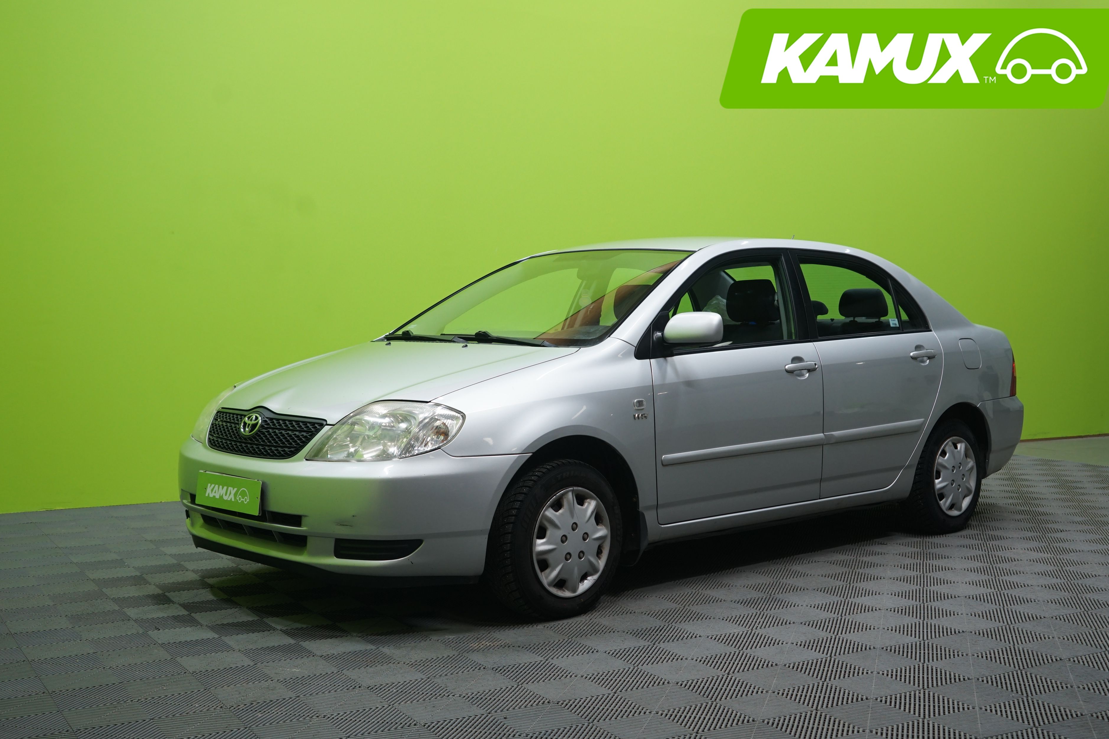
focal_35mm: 41
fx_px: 1263
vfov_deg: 32.6
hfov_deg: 47.4
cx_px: 573
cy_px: 360
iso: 640
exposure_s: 1/20
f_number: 5
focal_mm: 39
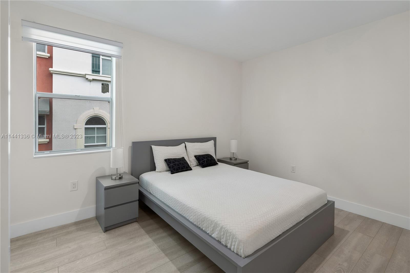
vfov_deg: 73.7
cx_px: 205
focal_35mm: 16
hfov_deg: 96.7
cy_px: 136
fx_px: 182
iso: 200
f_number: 9
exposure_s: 1/8
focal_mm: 16
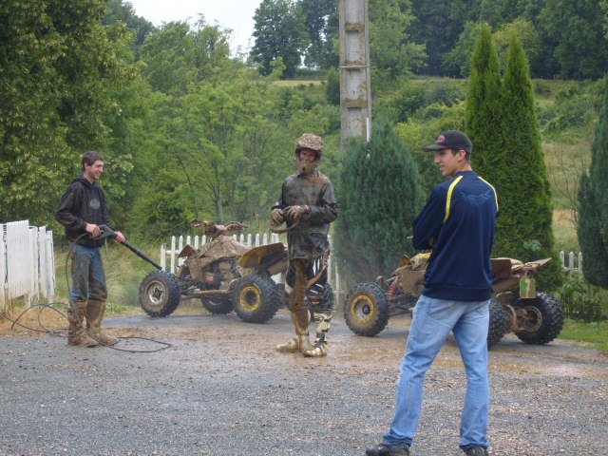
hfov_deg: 18.7
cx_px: 304
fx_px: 1844
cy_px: 228
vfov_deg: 14.1
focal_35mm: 105
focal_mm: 22.2
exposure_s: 1/180
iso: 80
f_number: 5.1
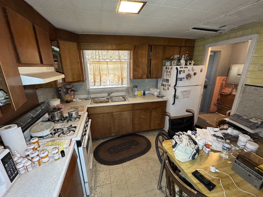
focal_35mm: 15
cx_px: 128
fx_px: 114
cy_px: 102
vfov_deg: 81.7
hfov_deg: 98.2
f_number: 2.2
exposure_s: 1/60
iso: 800
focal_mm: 2.22
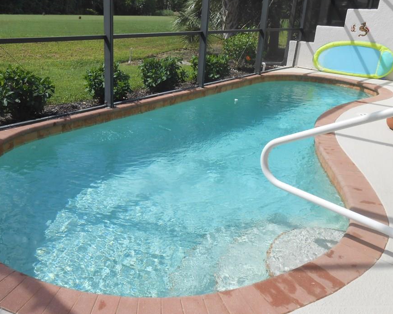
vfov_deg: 48.5
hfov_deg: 58.5
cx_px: 165
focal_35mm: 30
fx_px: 349
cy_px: 145
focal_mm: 4.6
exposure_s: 1/640
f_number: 3.5
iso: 80
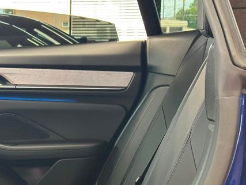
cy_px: 167
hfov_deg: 16.9
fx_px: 818
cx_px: 23
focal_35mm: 115
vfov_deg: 12.8
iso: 320
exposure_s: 1/40
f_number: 1.78
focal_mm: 6.86
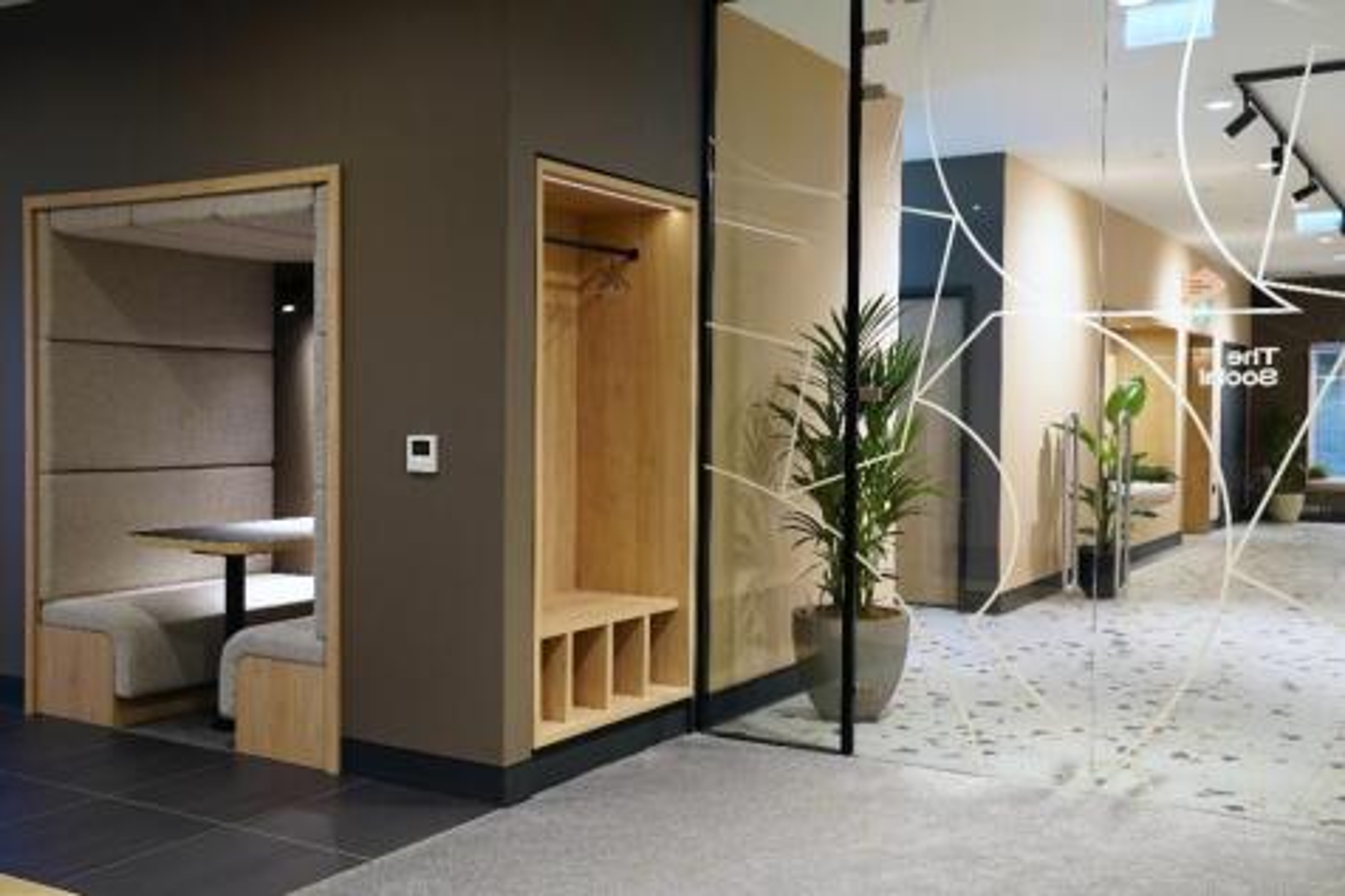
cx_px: 672
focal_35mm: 35
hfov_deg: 54.5
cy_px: 448
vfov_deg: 37.8
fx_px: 1307
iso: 2000
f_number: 4
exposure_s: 1/60
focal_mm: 35
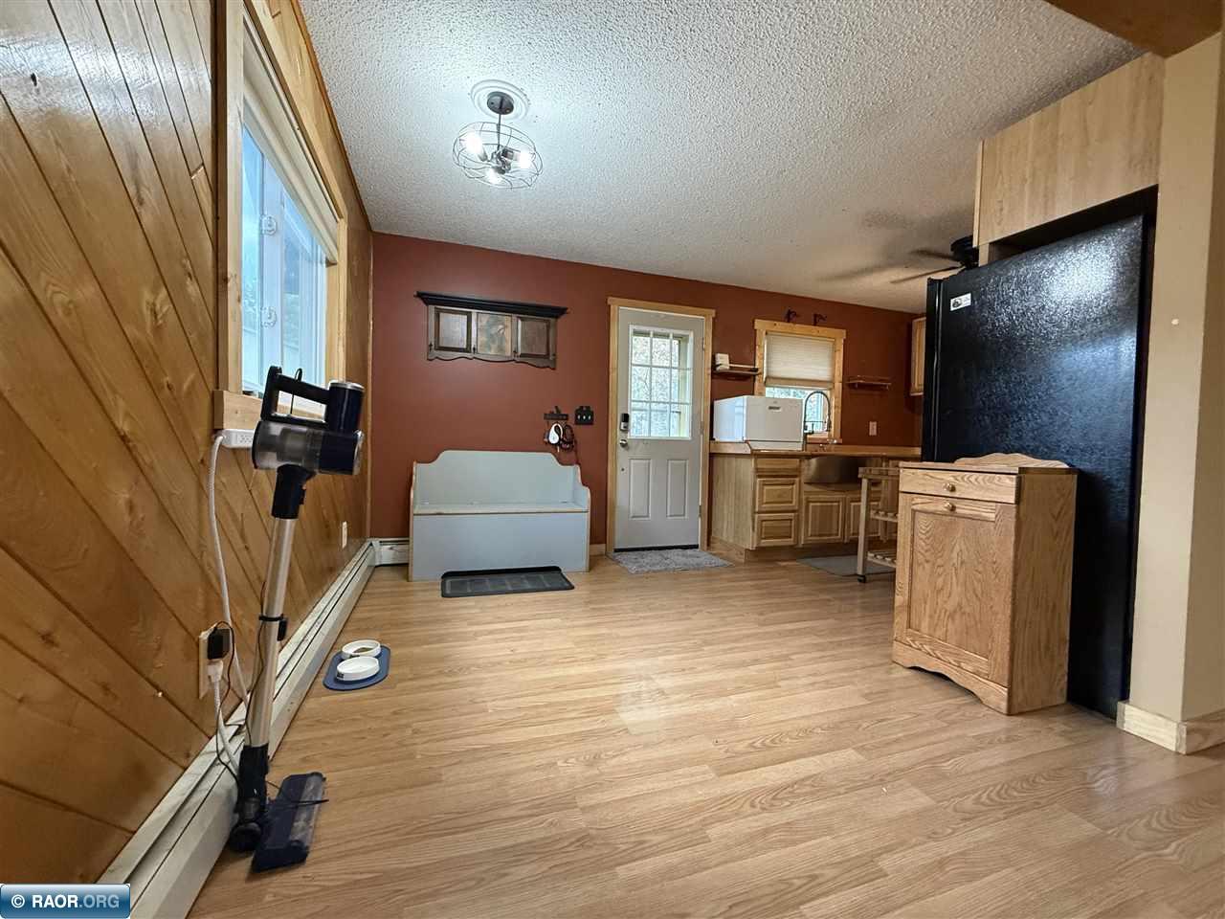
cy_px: 460
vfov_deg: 85.7
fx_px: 495
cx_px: 612
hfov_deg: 102.1
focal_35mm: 14
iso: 500
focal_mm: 2.22
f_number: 2.2
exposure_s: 1/60
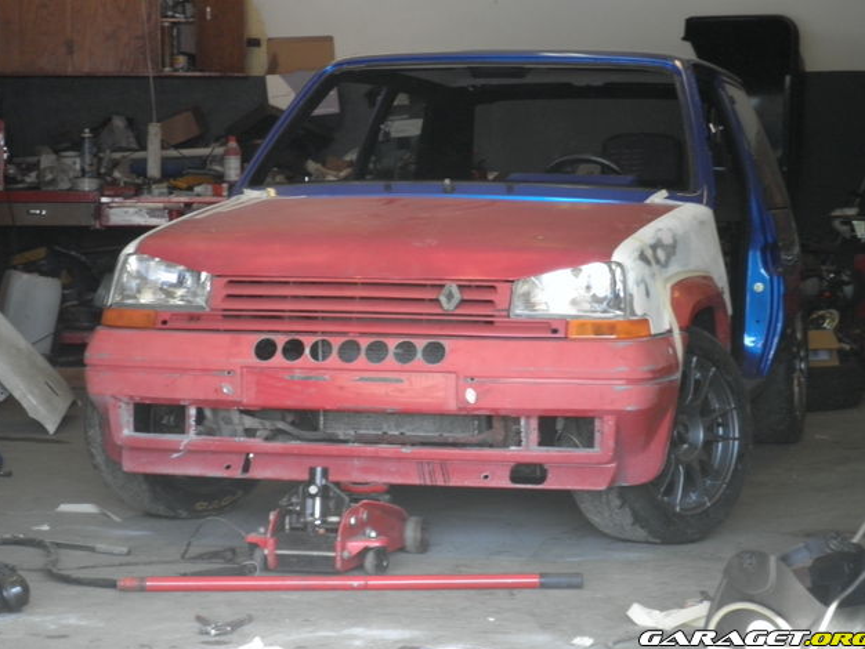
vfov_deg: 16.1
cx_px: 434
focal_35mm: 92
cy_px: 320
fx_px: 2300
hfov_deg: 21.3
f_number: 5.4
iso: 160
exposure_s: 1/30
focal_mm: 16
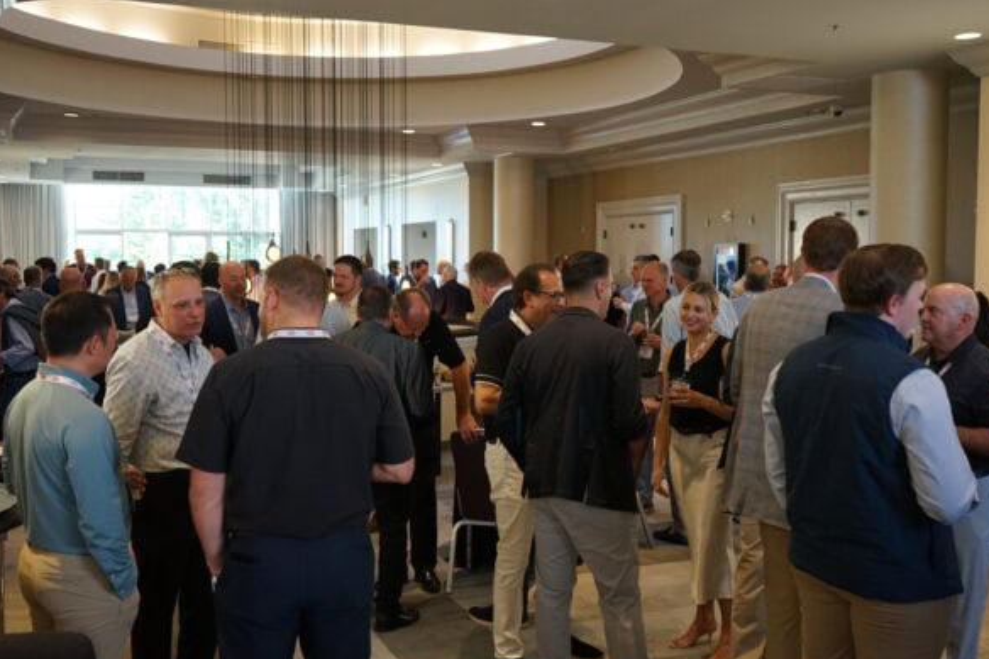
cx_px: 491
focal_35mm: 38
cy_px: 335
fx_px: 1044
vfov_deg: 35.0
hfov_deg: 50.7
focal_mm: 37
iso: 2000
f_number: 4
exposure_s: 1/160
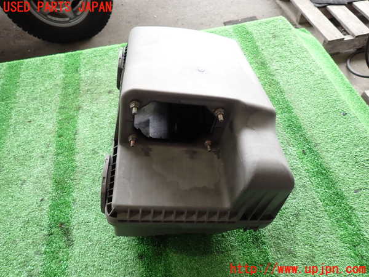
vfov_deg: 54.9
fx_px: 266
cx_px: 184
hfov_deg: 69.4
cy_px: 138
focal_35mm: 25
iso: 160
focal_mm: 4.5
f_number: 2
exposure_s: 1/60
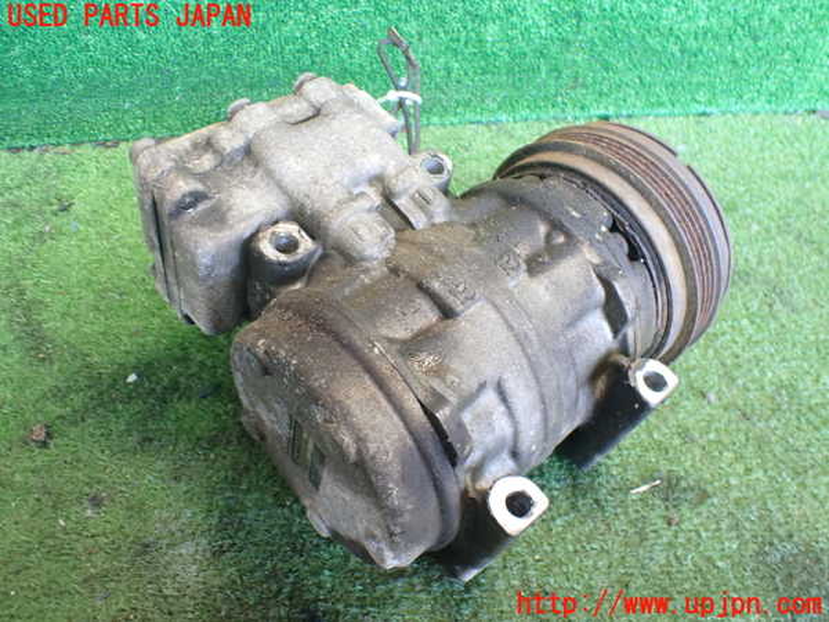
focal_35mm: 30
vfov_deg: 46.8
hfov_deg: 60.0
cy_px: 311
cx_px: 414
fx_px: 718
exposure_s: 1/60
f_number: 2.3
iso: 800
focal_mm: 5.4
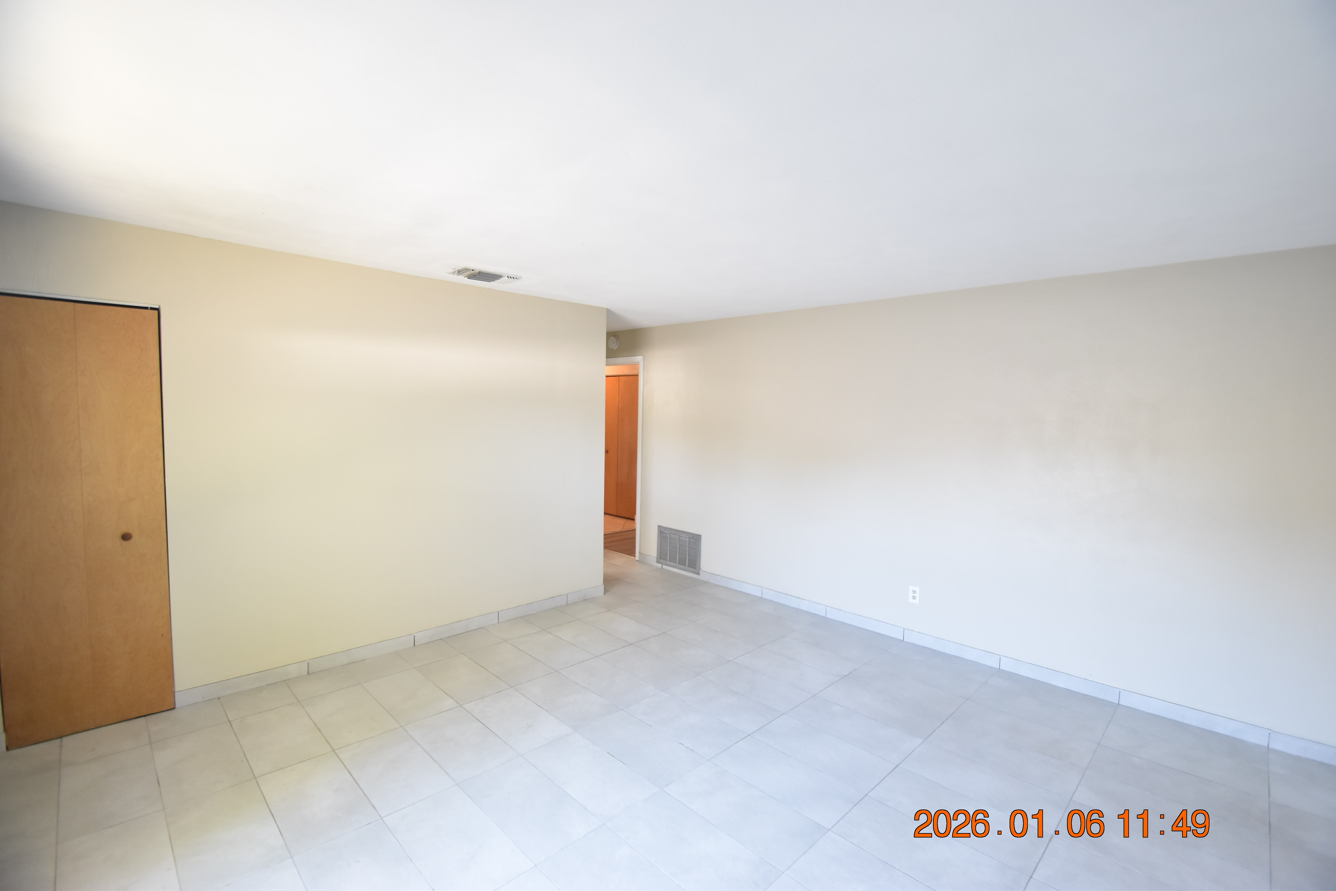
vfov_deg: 77.3
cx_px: 668
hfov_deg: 100.4
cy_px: 446
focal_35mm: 15
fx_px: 557
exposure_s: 1/45
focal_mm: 10
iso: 800
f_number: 3.5
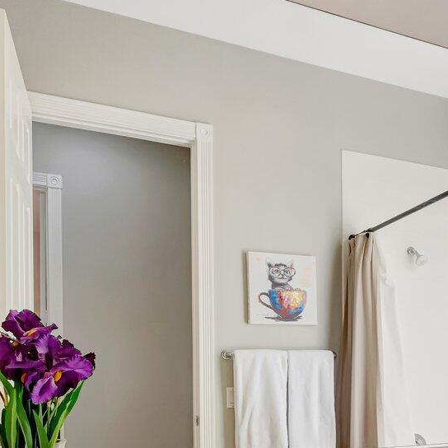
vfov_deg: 43.6
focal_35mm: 36
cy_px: 367
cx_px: 331
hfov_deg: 44.6
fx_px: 527
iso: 640
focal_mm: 10
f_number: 8
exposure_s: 1/60
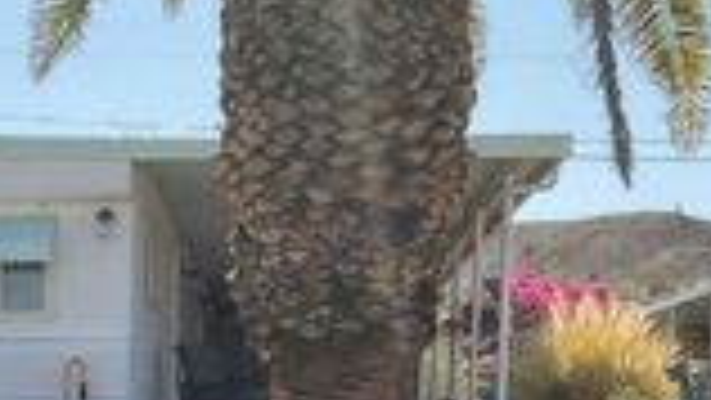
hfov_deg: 20.3
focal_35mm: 100
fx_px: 1886
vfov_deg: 11.5
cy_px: 649
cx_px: -81
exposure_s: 1/1912
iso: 16
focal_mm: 3
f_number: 1.8
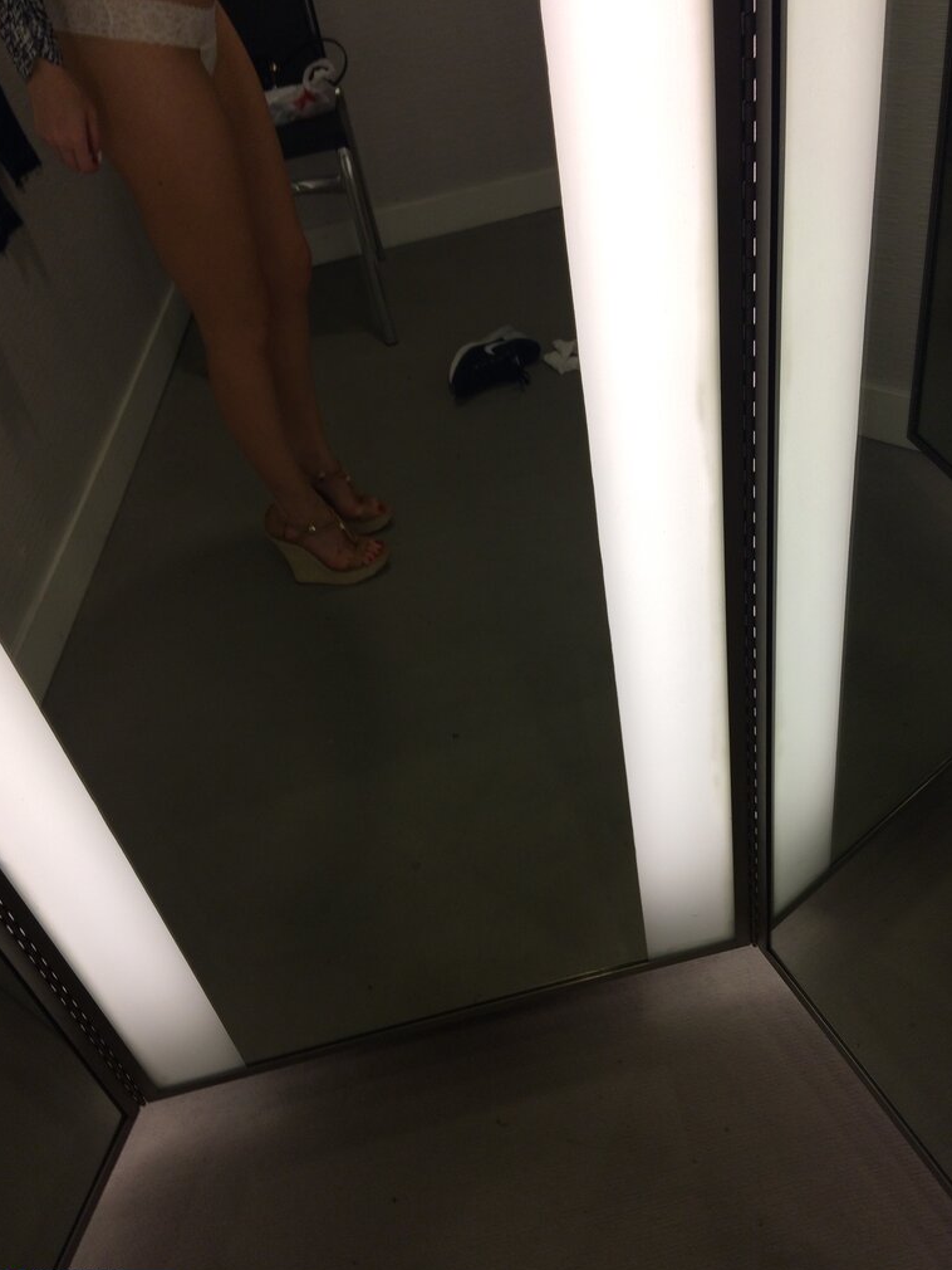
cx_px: 482
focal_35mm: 31
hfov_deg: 45.5
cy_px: 616
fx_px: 1136
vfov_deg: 58.3
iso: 40
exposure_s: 1/60
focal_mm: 4.15
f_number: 2.2
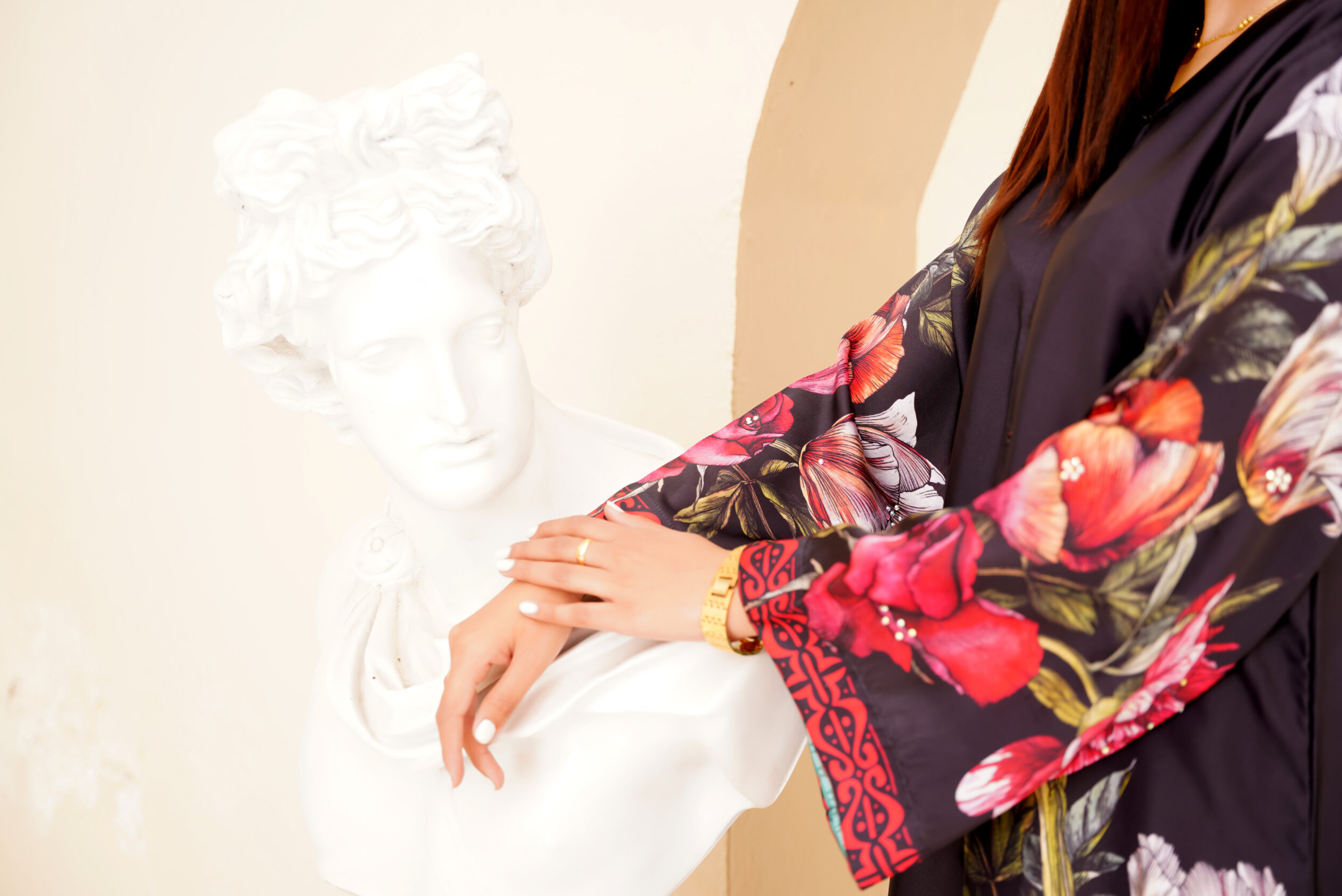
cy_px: 447
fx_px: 1883
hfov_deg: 39.2
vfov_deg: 26.7
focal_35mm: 51
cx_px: 662
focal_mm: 49.5
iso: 125
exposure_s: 1/125
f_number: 3.2
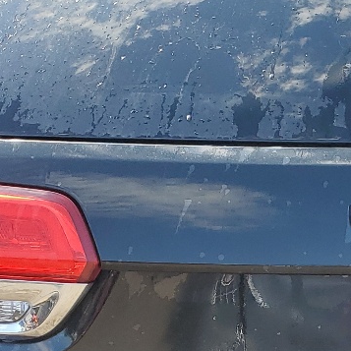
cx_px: 439
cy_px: 289
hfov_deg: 16.1
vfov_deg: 16.7
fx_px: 1182
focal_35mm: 103
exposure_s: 1/714
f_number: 1.5
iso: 50
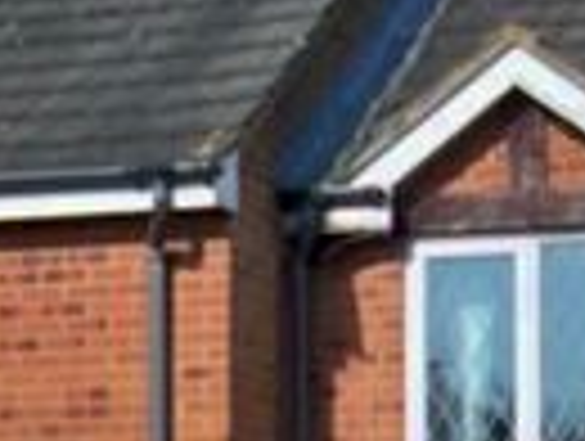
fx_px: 3183
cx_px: 446
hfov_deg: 10.5
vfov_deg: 7.8
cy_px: 664
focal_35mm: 188
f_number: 3.5
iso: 64
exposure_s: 1/640
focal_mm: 6.2
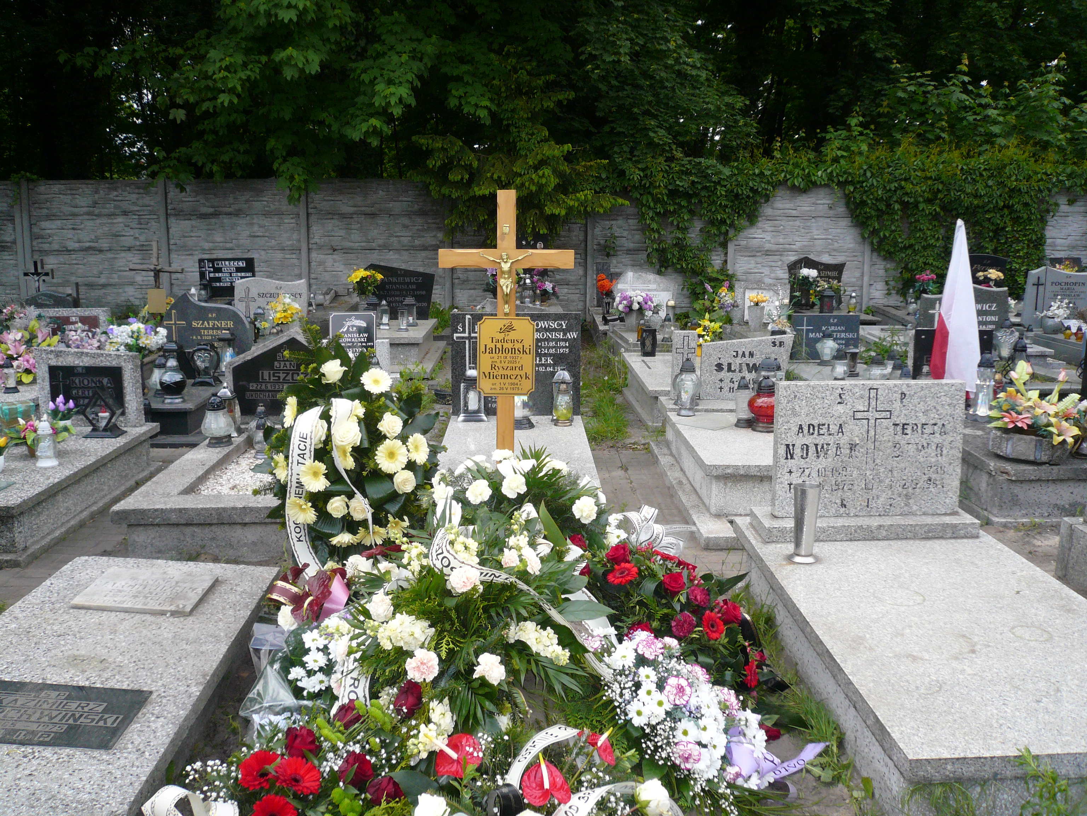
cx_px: 544
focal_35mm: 30
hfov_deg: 60.0
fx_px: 942
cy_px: 408
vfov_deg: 46.8
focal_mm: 4.9
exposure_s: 1/400
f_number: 2.9
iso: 100
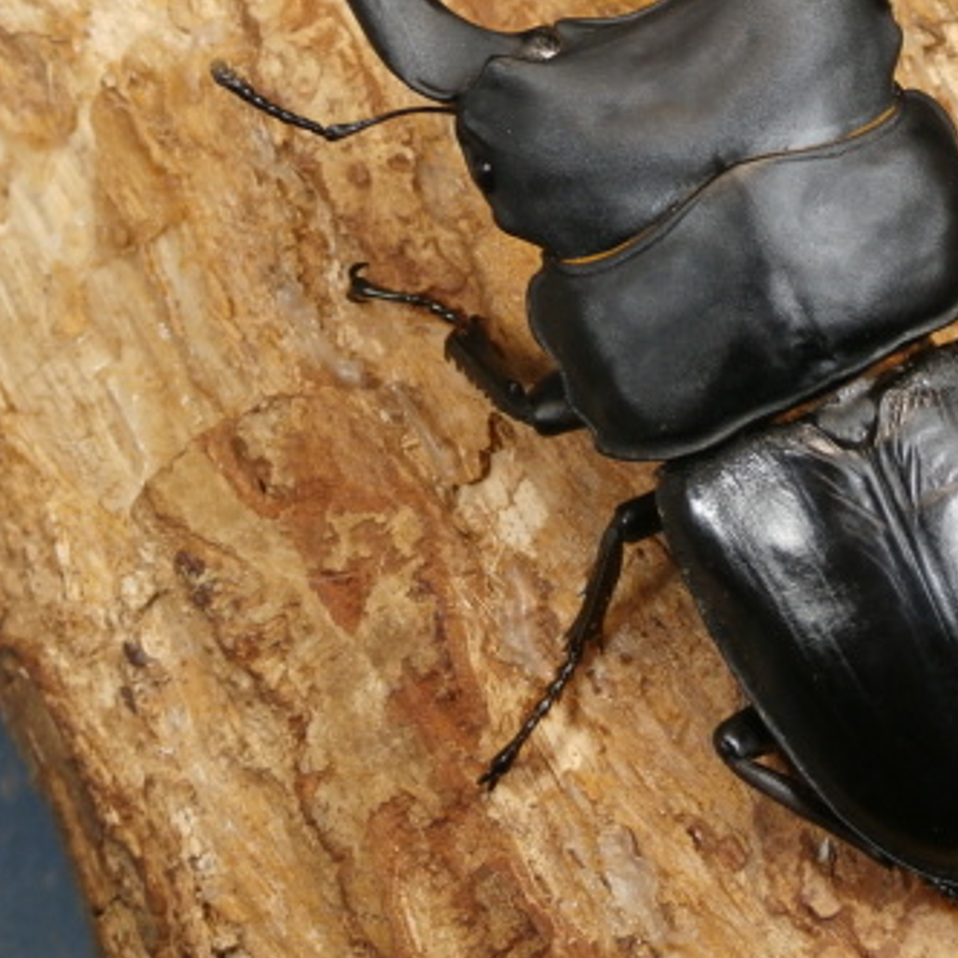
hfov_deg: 15.2
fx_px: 3569
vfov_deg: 15.2
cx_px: 791
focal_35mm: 114
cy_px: 274
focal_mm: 11.86
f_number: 4.3
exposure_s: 1/80
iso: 200
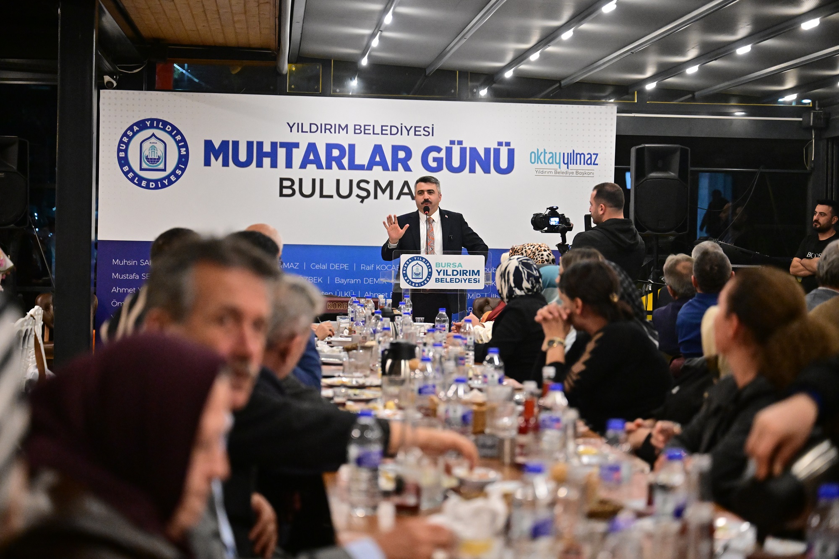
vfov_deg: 19.5
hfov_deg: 28.8
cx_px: 420
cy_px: 280
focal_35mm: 70
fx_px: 1631
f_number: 2.8
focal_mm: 70
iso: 6400
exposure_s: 1/250
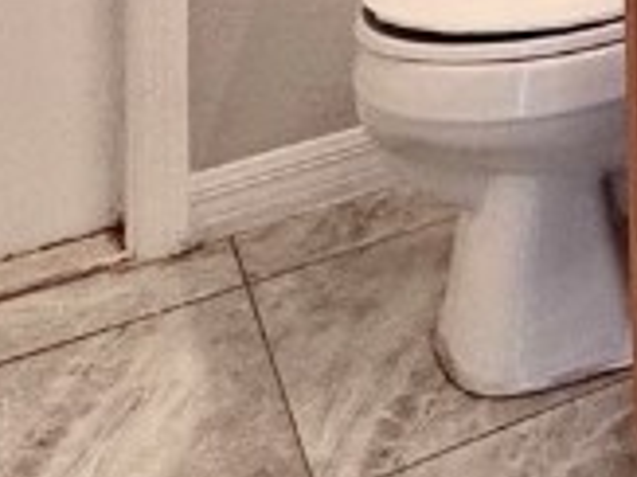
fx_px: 1618
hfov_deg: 17.7
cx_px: 1161
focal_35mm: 88
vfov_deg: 13.0
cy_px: -649
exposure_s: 1/60
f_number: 2.2
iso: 200
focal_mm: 2.22
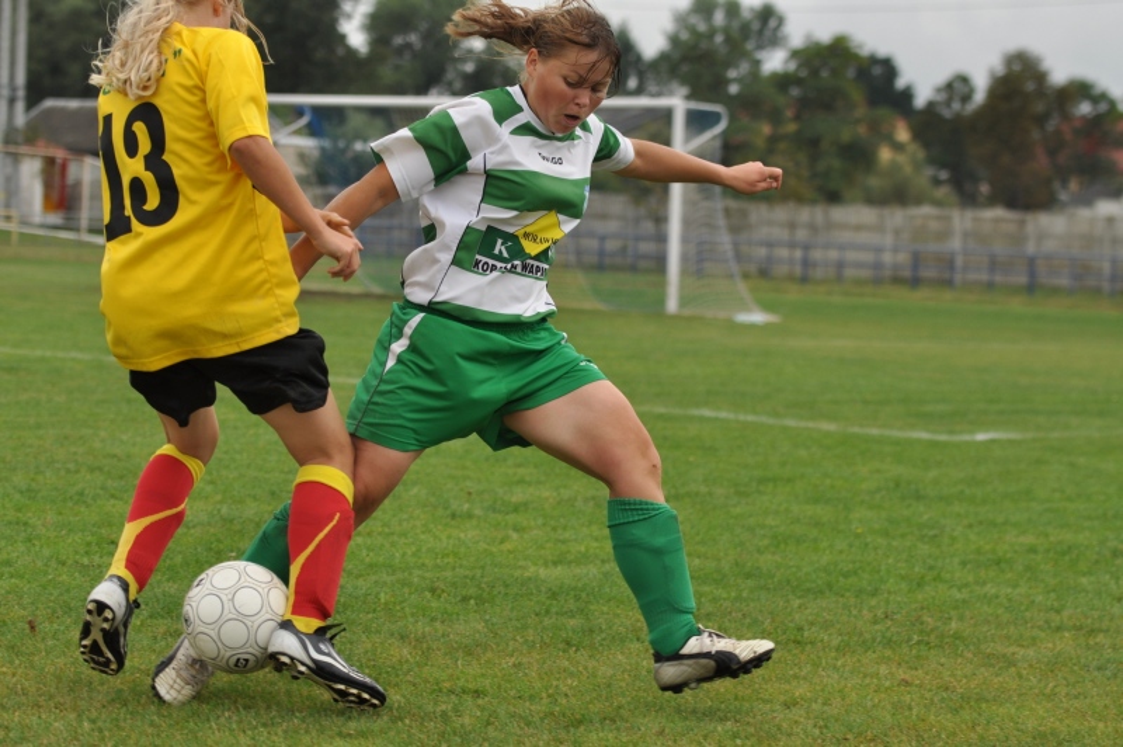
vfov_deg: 13.0
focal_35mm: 105
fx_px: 3273
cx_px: 562
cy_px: 374
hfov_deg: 19.5
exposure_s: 1/1000
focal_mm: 70
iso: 200
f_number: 4
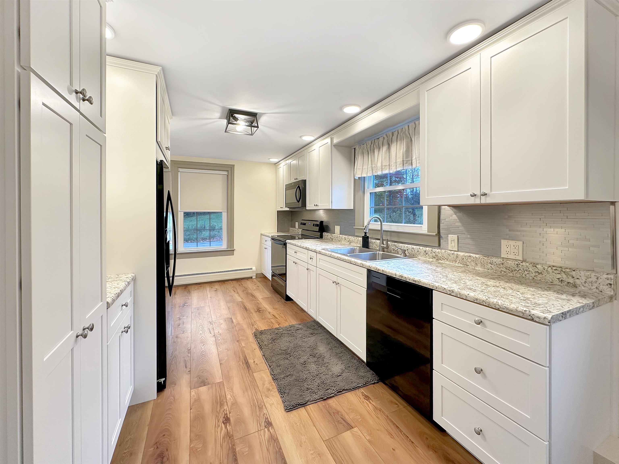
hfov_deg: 102.1
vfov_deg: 85.7
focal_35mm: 14
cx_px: 310
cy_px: 232
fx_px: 250
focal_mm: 2.22
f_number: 2.2
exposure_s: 1/60
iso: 160
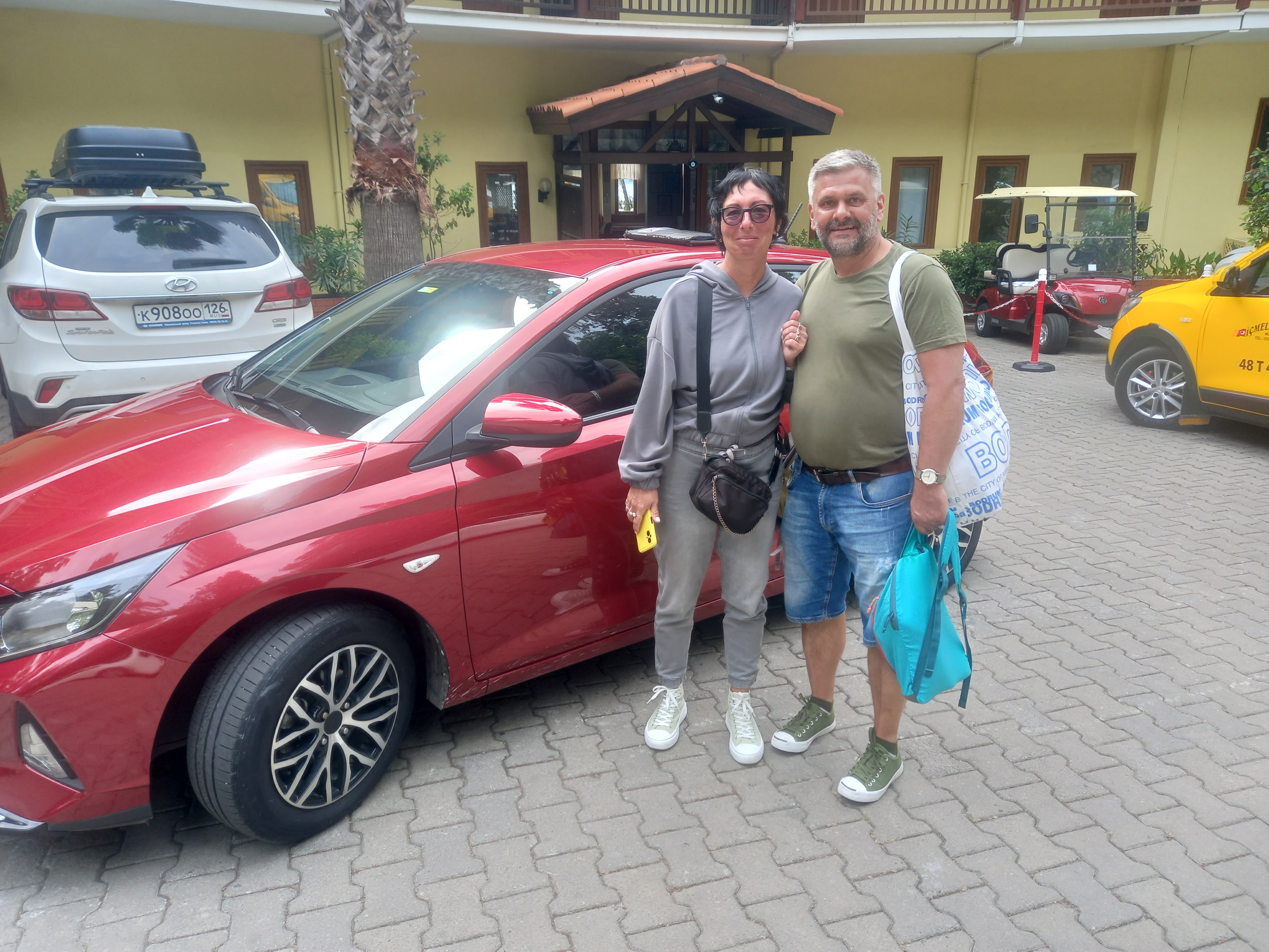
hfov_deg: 69.4
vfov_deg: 54.9
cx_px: 634
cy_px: 476
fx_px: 916
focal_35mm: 25
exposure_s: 1/120
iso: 40
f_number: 2
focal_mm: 4.6
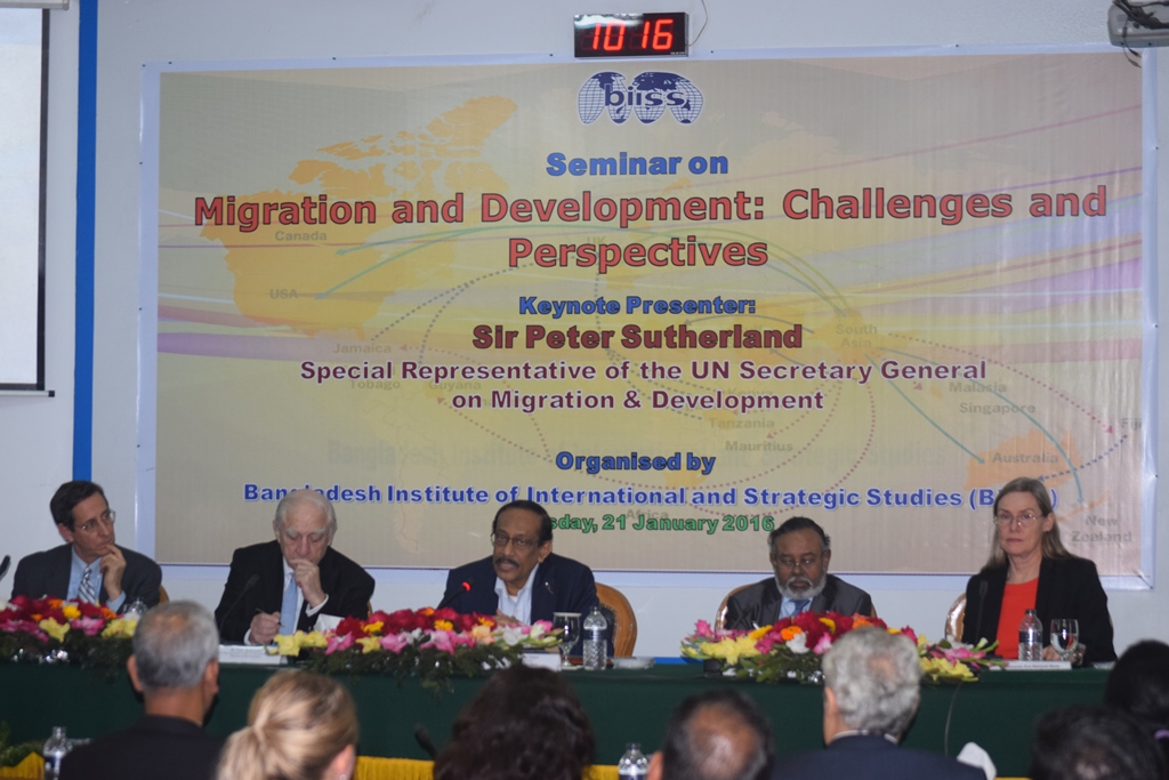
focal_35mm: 99
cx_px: 584
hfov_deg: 20.6
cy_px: 390
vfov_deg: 13.8
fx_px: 3215
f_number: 5
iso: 800
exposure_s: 1/100
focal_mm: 66
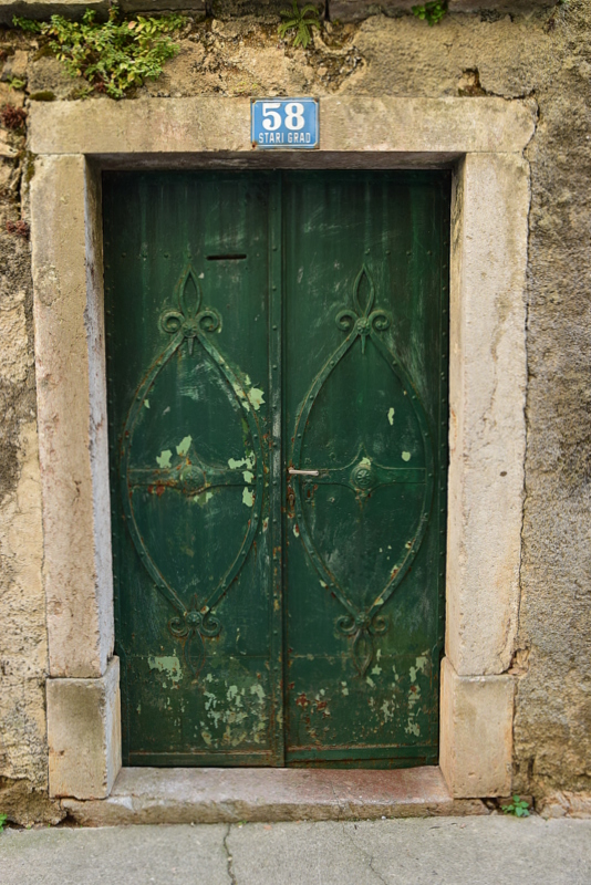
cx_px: 296
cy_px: 442
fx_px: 775
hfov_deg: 41.7
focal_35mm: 32
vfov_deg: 59.5
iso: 400
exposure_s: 1/40
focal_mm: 21
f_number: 7.1
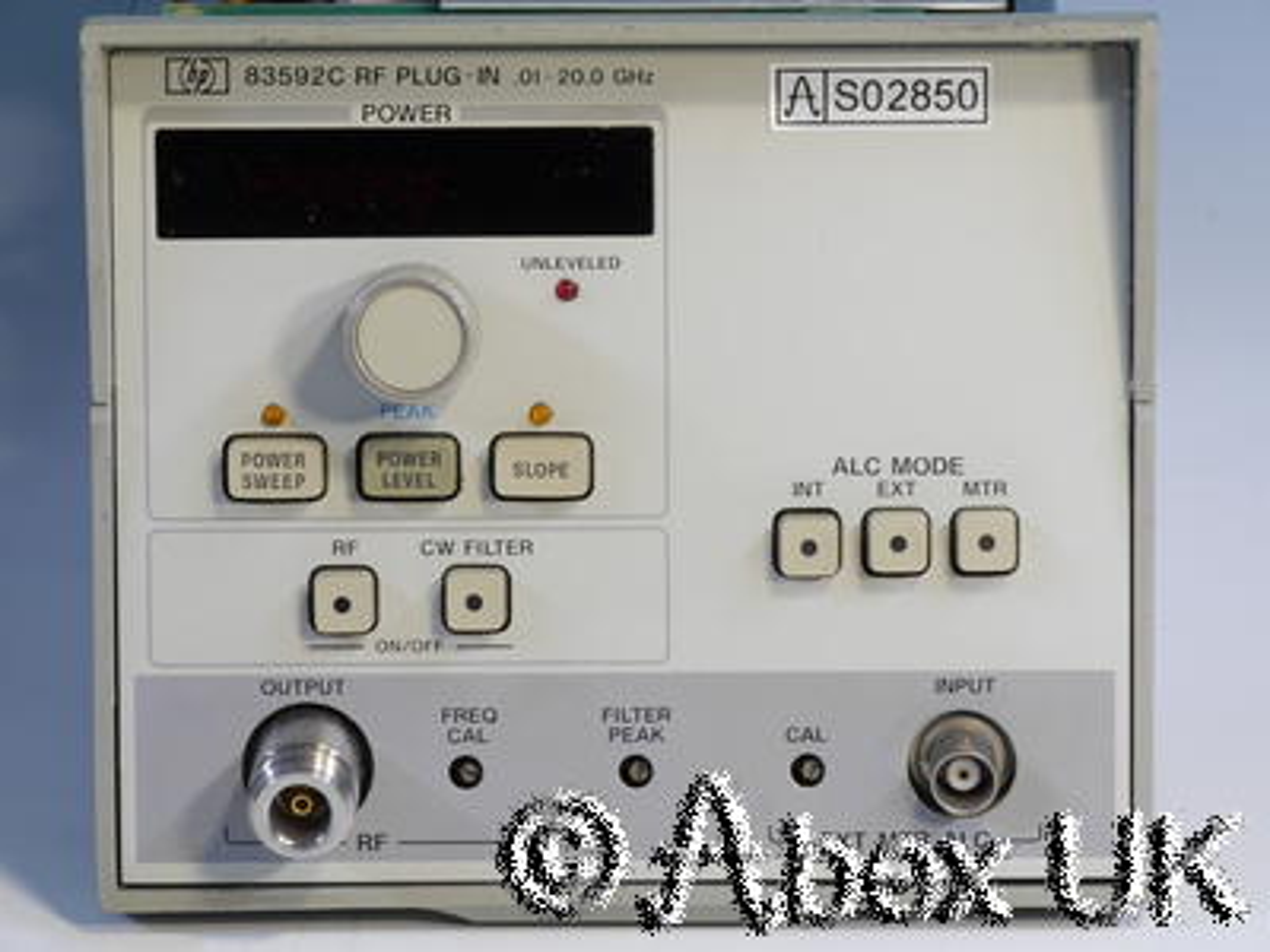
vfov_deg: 6.8
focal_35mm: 218
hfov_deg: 9.1
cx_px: 635
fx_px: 7998
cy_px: 476
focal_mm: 109
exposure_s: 1/2
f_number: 16
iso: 400
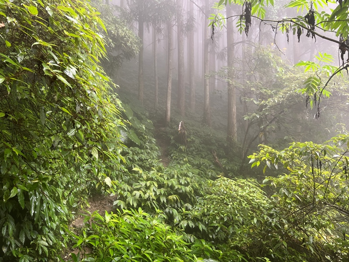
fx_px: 262
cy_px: 131
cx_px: 174
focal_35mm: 26
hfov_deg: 67.3
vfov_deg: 53.1
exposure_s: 1/87
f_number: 1.5
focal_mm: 5.7
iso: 125
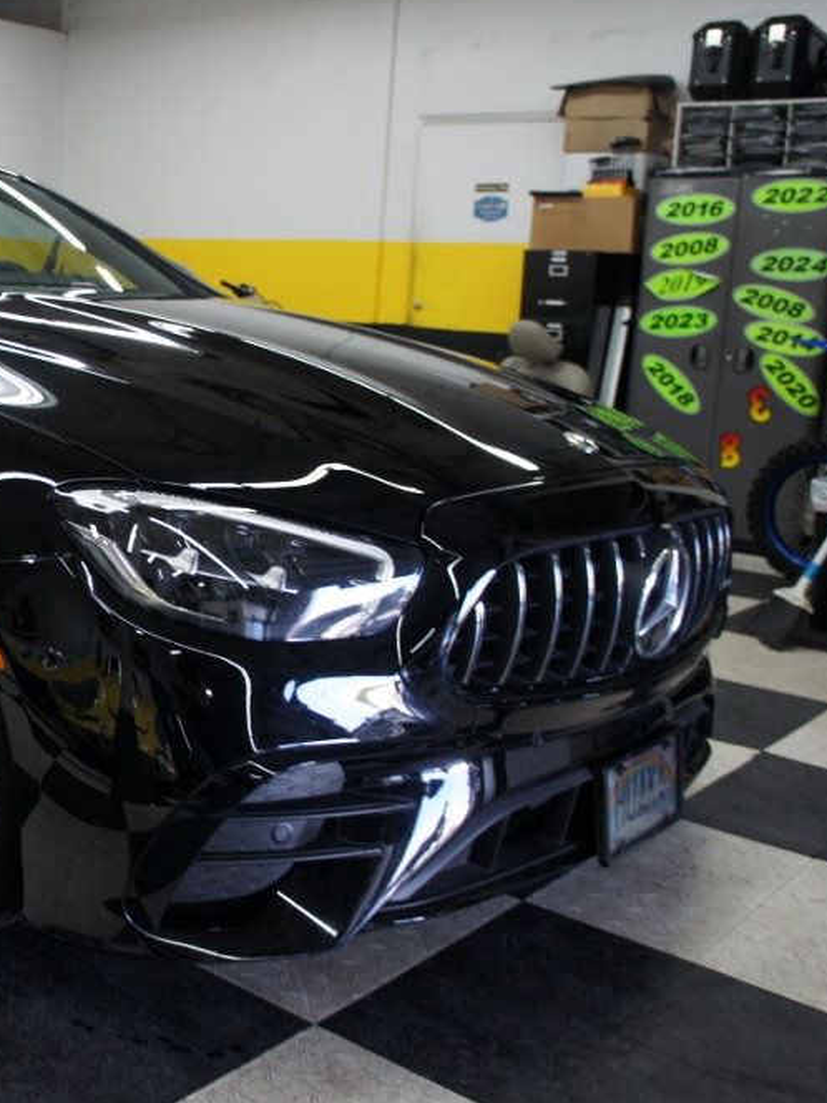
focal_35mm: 40
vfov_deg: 46.8
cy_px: 542
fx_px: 1274
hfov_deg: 33.8
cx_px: 68
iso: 500
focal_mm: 18
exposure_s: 1/80
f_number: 4
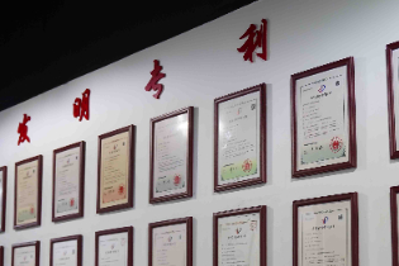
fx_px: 687
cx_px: 289
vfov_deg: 21.3
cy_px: 252
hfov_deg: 31.9
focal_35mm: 62
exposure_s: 1/100
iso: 800
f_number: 2.8
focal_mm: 32.5
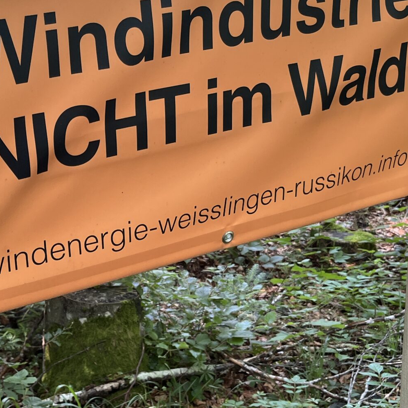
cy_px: 163
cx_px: 83
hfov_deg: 28.5
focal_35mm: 59
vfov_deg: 29.0
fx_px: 787
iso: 100
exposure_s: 1/121
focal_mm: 5.1
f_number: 1.6
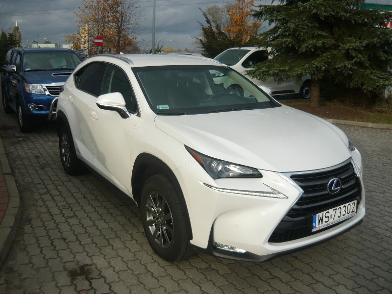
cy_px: 147
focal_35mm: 33
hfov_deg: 55.4
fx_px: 374
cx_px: 196
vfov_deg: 42.9
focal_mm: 5.5
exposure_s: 1/500
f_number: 2.8
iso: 100
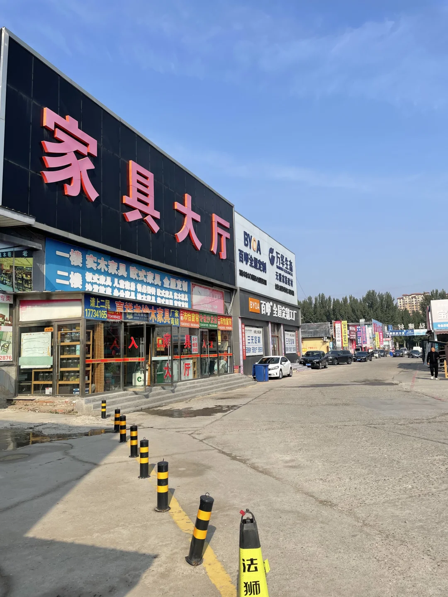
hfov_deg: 53.1
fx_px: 449
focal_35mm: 26
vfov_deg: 67.3
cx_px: 224
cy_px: 298
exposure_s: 1/3861
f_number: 1.6
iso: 32
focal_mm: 4.2
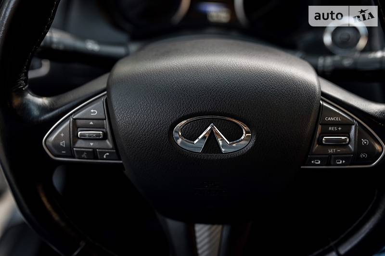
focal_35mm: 35
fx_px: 374
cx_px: 192
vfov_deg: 37.8
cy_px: 128
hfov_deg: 54.4
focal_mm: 35
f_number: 2.8
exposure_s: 1/640
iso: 1000
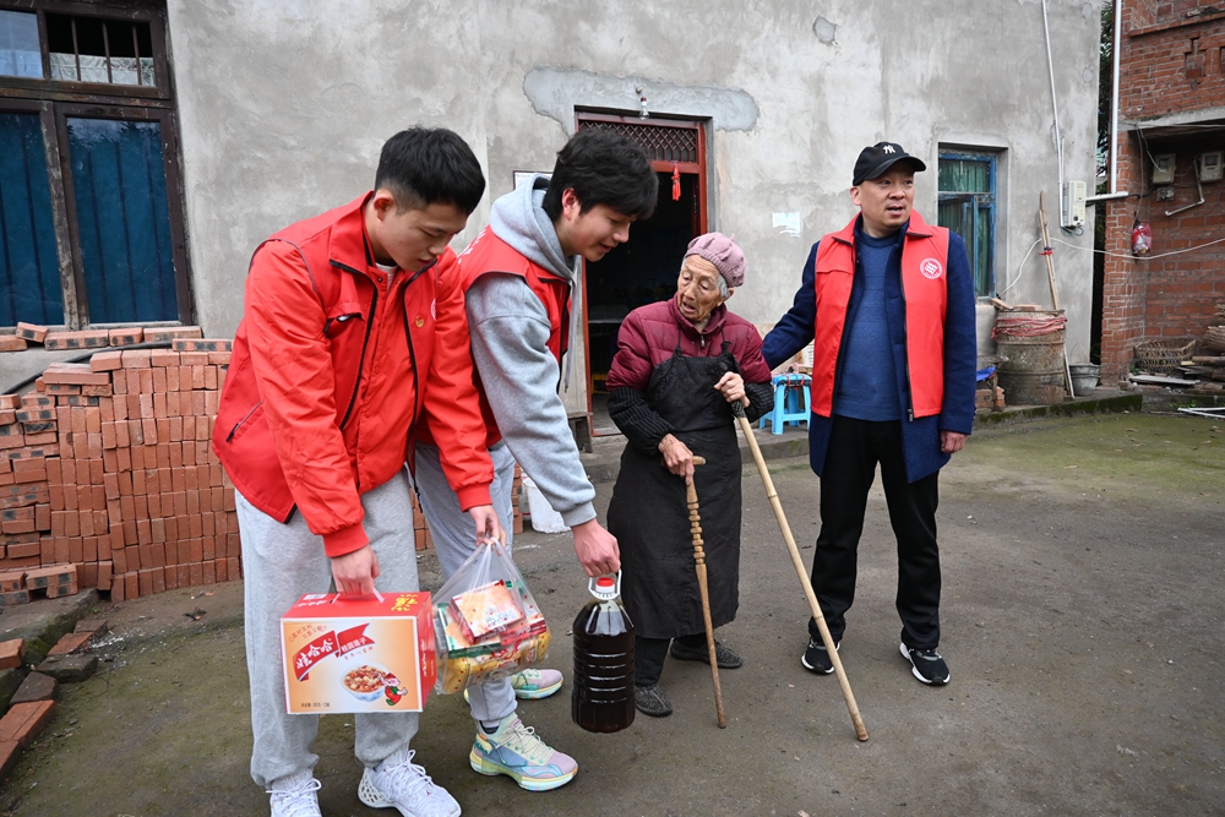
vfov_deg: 53.1
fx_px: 817
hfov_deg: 73.7
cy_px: 408
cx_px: 612
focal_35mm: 24
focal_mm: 16
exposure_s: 1/250
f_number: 3.5
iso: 400
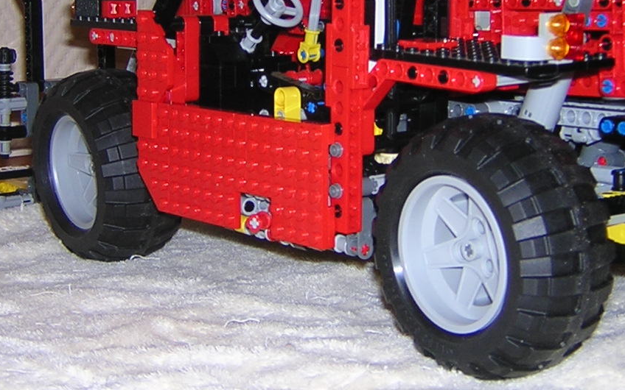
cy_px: 78
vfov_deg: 16.2
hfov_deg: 25.8
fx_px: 1363
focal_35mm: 80
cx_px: 327
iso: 100
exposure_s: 1/60.1
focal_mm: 5.2
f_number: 2.7
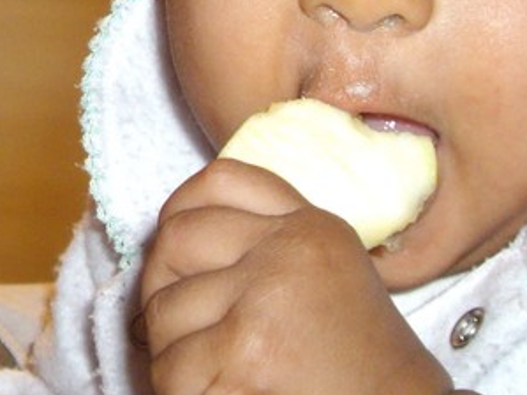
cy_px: -49
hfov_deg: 14.8
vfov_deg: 11.2
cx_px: -67
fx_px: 1978
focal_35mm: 130
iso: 200
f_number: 2.7
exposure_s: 1/40
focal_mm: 6.2
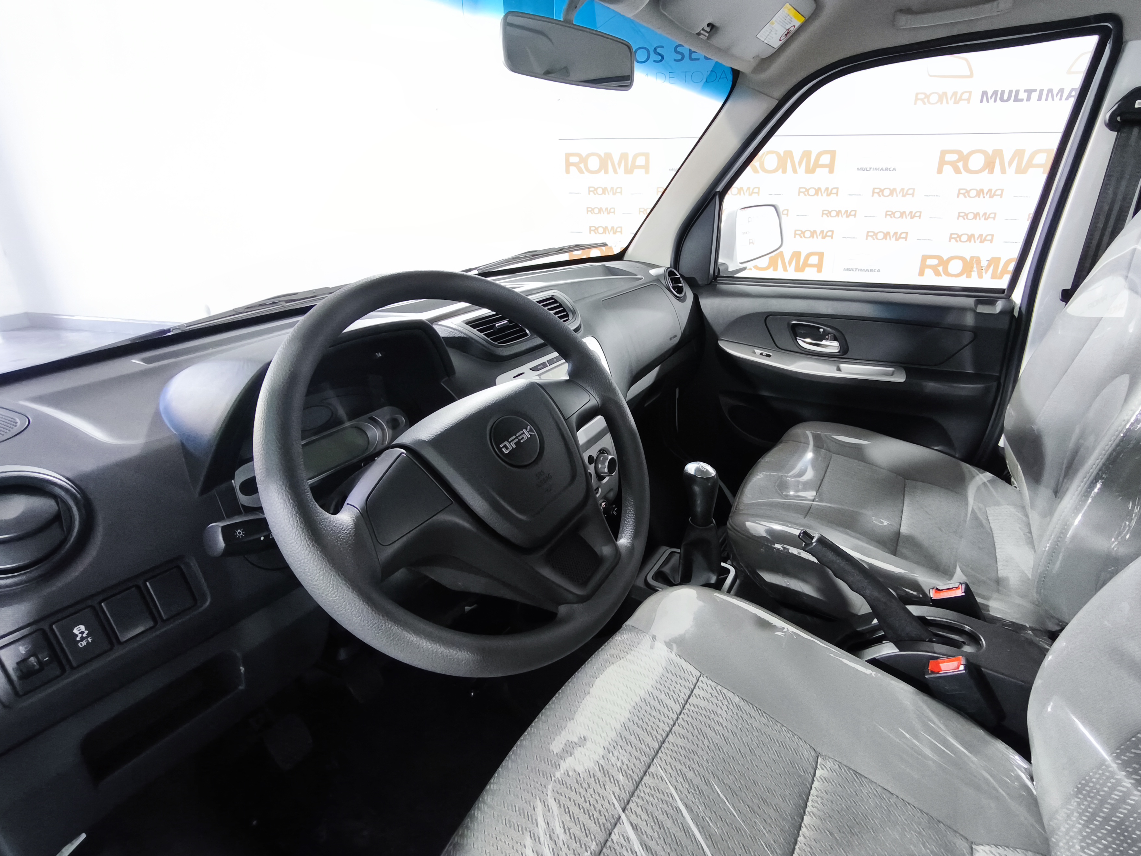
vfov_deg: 74.4
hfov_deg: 90.6
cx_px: 637
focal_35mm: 17
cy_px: 377
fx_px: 560
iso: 400
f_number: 2.2
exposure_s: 1/33.3
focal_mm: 1.91
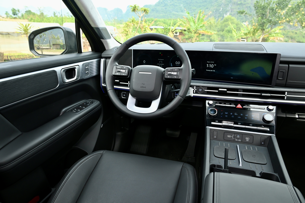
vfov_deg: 53.1
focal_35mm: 24
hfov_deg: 73.7
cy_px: 102
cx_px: 152
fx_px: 203
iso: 640
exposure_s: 1/200
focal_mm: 24
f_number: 7.1
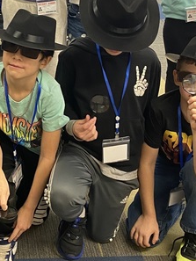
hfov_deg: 20.2
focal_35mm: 70
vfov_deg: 27.1
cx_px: -14
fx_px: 528
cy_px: 46
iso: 125
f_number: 1.8
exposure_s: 1/60
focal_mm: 4.25
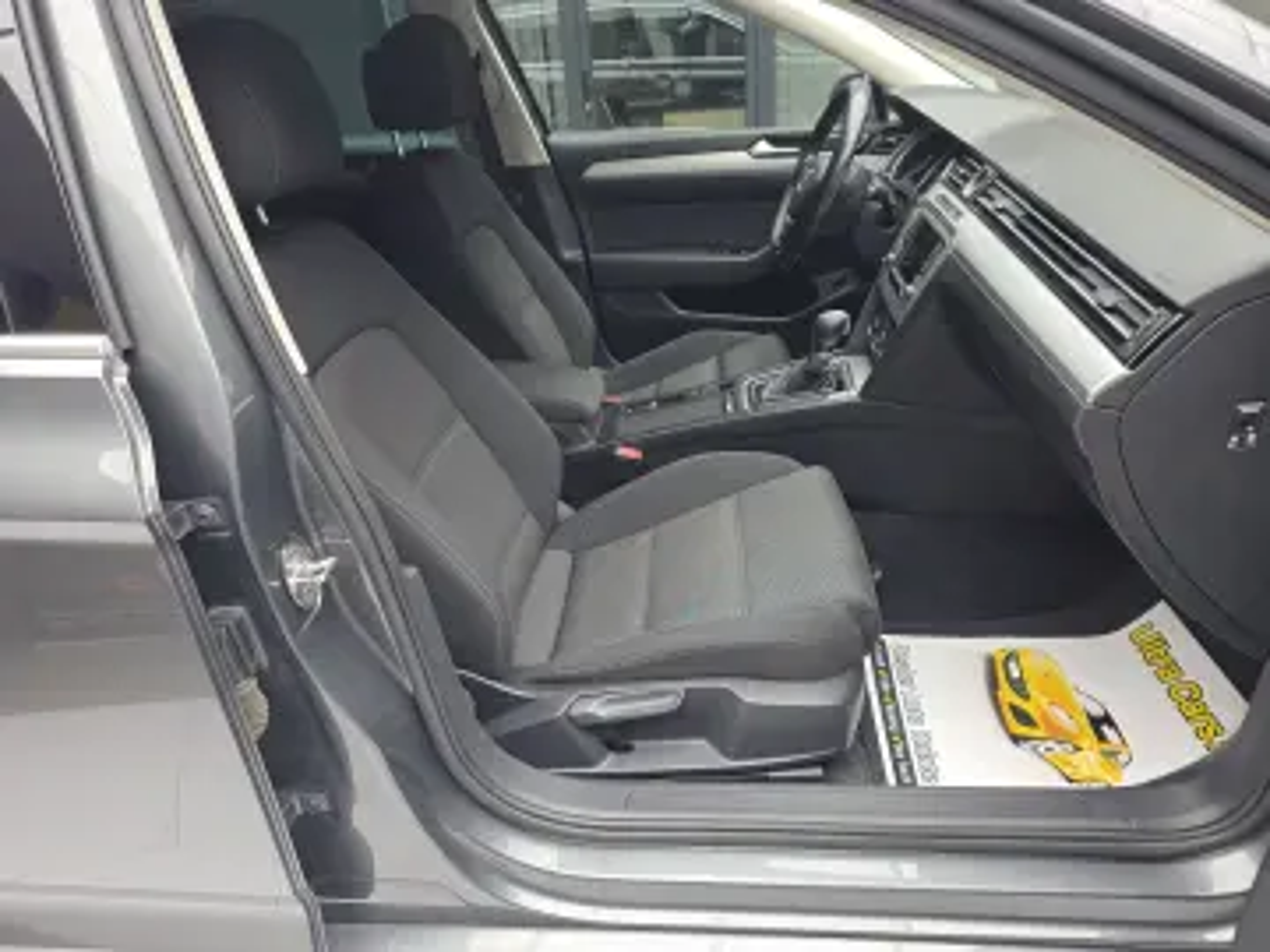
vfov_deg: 58.9
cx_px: 635
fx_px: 844
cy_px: 476
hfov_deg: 73.9
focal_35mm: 23
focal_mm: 6.25
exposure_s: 1/100
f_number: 1.7
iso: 80
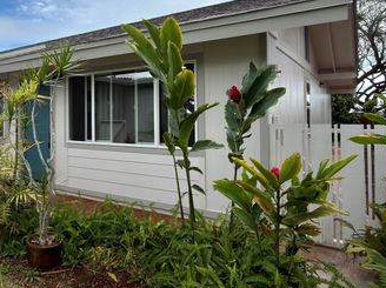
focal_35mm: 29
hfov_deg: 59.2
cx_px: 108
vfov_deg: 47.7
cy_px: 107
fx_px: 323
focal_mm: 2.22
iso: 25
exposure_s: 1/366
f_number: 2.2
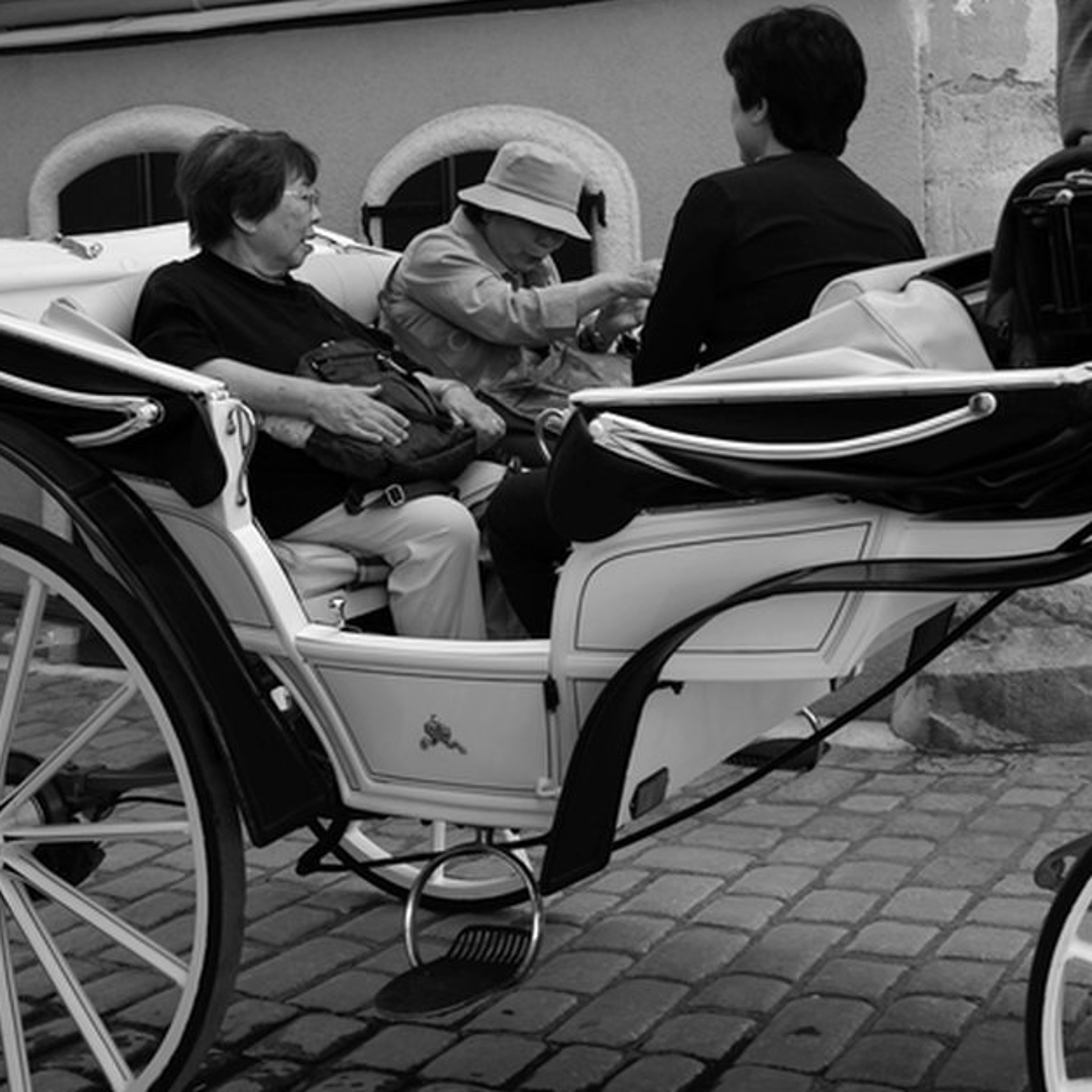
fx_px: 2034
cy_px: 303
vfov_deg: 29.7
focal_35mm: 57
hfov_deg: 28.9
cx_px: 977
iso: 400
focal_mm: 28
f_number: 6.3
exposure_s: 1/250
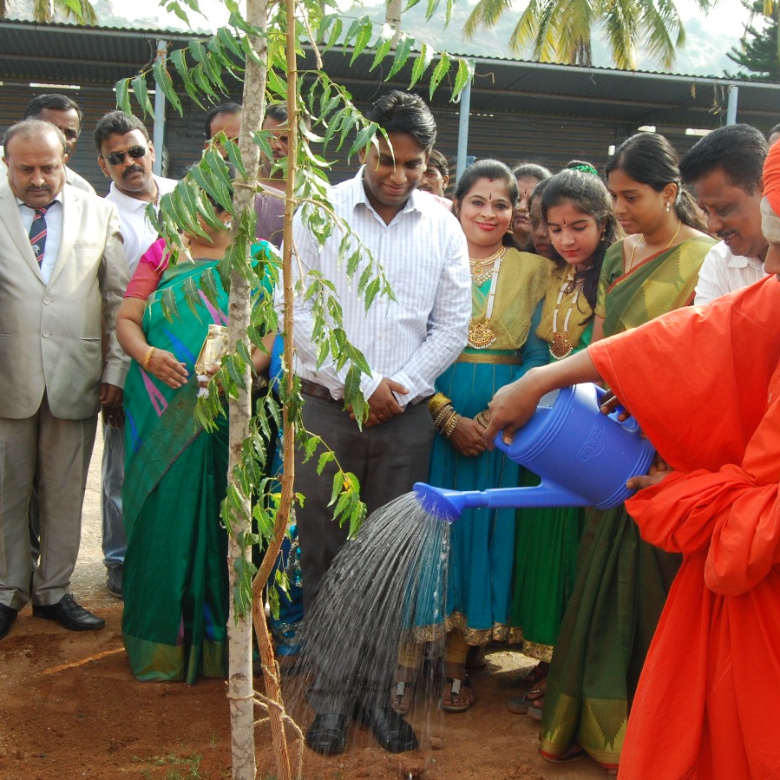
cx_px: 447
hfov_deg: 31.0
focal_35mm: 55
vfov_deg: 31.1
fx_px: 1402
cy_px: 419
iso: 400
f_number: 8
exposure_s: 1/125
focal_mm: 20
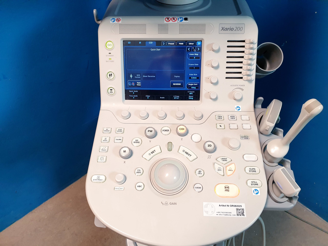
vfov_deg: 53.1
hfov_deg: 67.3
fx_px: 246
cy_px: 123
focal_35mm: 26
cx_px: 164
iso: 250
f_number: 2.4
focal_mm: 4.3
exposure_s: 1/50
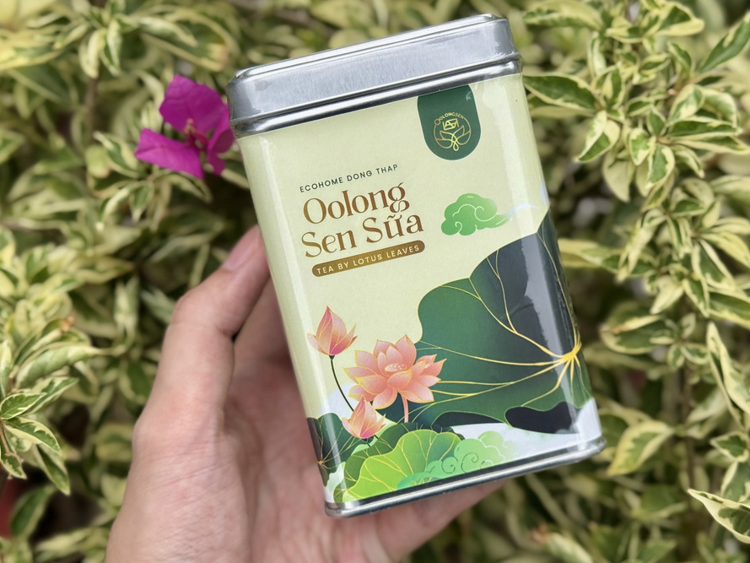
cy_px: 263
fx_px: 1170
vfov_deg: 27.0
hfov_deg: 35.5
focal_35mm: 54
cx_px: 404
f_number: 1.78
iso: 80
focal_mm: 6.76
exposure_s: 1/2762
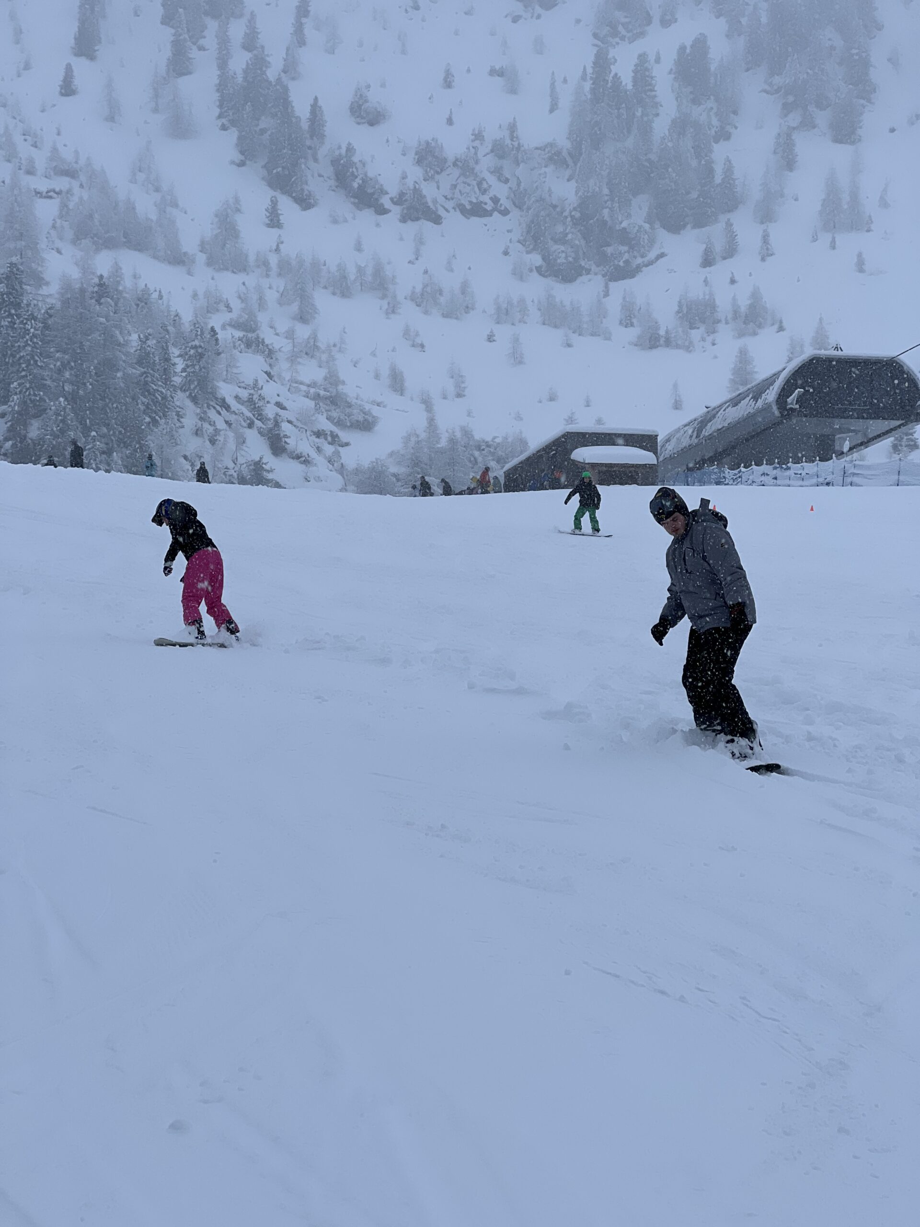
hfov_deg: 19.1
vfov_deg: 25.3
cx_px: 460
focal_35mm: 77
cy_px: 614
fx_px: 2729
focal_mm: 9
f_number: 2.8
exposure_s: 1/385
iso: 32
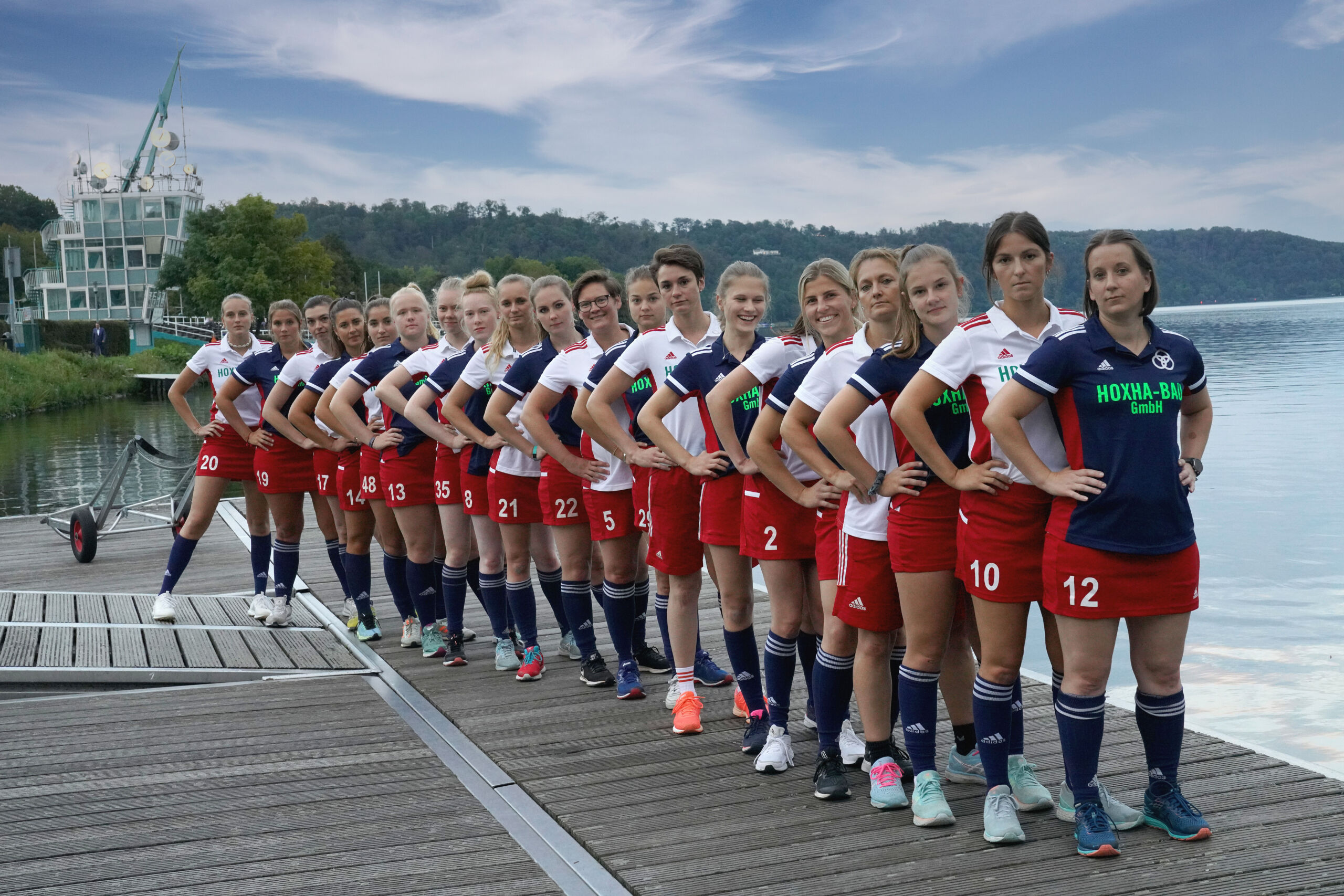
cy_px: 448
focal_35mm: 45
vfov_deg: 29.9
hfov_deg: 43.6
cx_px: 672
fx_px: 1680
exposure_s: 1/160
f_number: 9
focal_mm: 45
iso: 3200
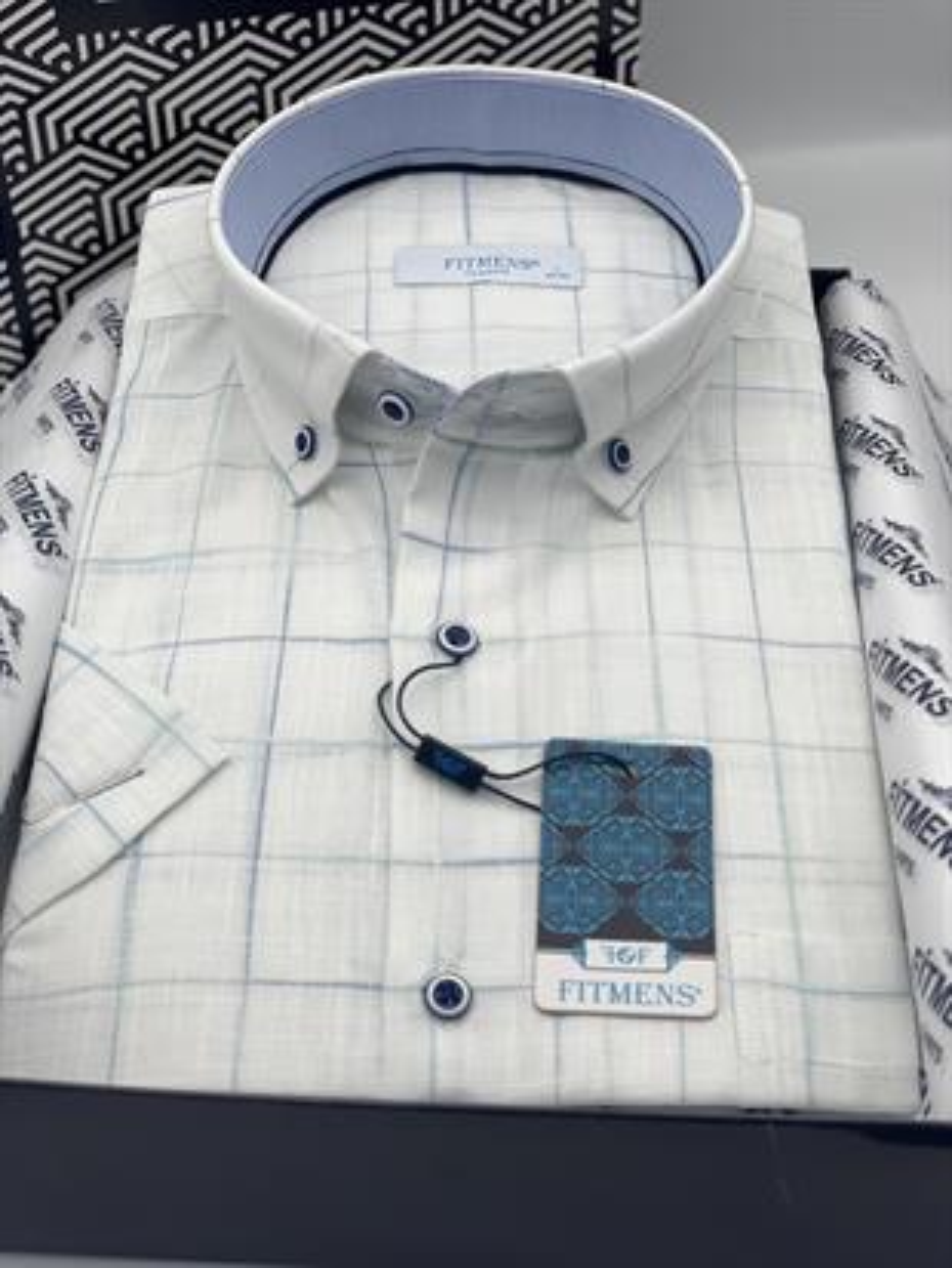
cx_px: 476
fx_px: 1906
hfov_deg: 28.0
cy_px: 634
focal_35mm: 52
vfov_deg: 36.8
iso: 25
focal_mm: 6
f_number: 2
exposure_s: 1/220
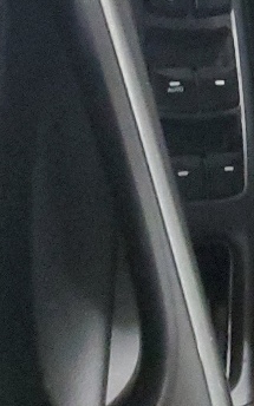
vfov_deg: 15.8
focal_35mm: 128
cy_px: -52
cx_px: 860
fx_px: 1418
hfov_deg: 8.1
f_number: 1.5
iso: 510
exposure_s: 1/15
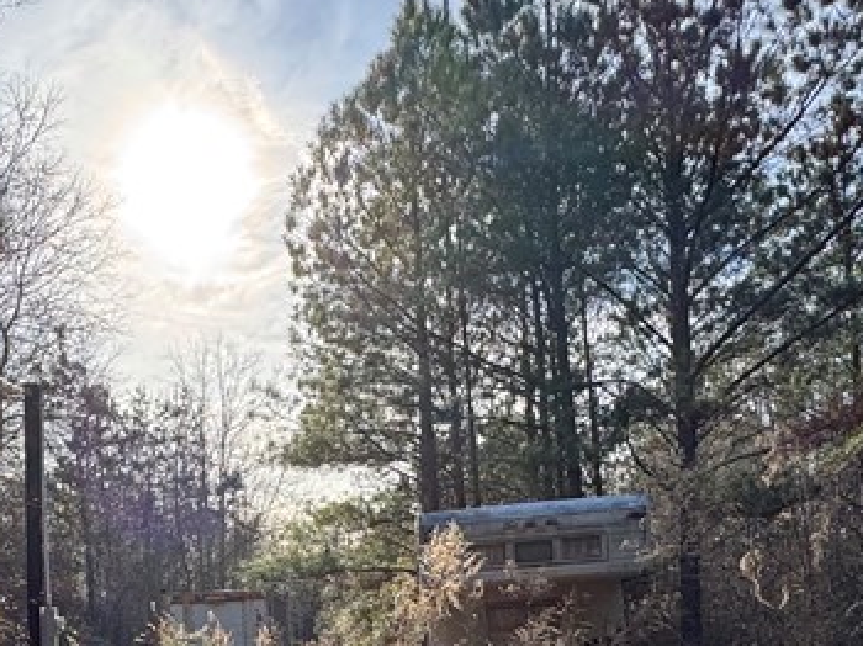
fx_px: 1021
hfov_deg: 43.5
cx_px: 163
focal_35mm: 41
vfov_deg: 33.1
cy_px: 592
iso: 50
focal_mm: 2.22
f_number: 2.2
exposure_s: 1/1126
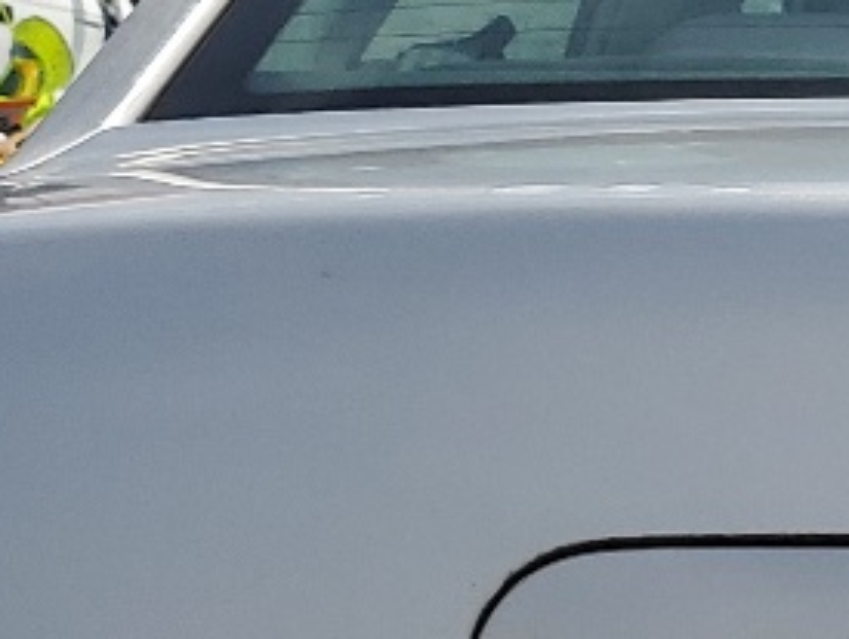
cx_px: 1340
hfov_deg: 12.3
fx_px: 3708
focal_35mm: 151
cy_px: 614
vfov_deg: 9.8
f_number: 1.5
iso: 50
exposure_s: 1/5000
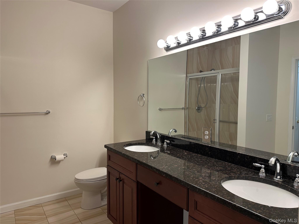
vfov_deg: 56.8
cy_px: 112
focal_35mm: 24
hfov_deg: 71.6
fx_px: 207
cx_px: 150
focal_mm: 6.86
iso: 125
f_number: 1.78
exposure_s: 1/120
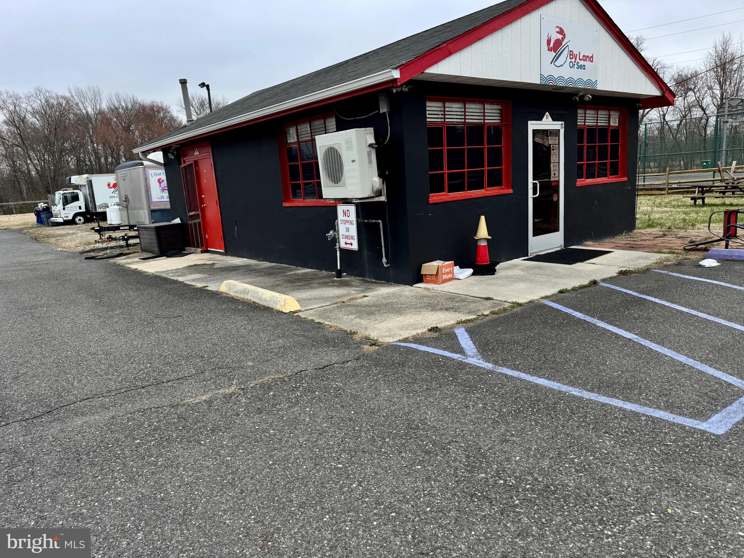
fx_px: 516
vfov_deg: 56.8
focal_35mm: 24
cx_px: 372
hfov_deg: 71.6
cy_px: 279
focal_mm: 6.76
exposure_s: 1/1980
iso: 80
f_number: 1.78
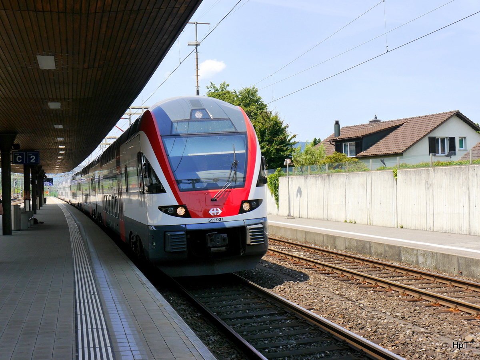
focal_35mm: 50
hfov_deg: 38.2
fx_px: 693
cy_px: 180
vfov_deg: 29.1
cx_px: 240
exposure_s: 1/250
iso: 160
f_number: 8
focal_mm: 25
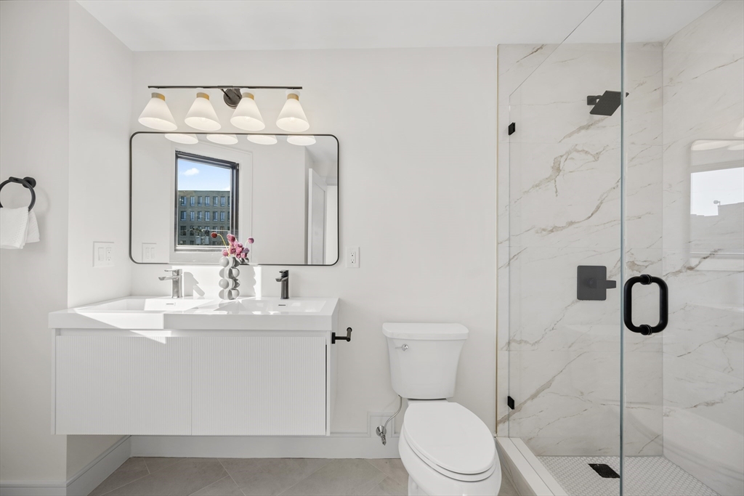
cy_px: 248
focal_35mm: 14
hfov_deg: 104.2
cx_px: 372
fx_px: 289
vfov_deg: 81.2
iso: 64
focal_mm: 14
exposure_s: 1/160
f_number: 6.3
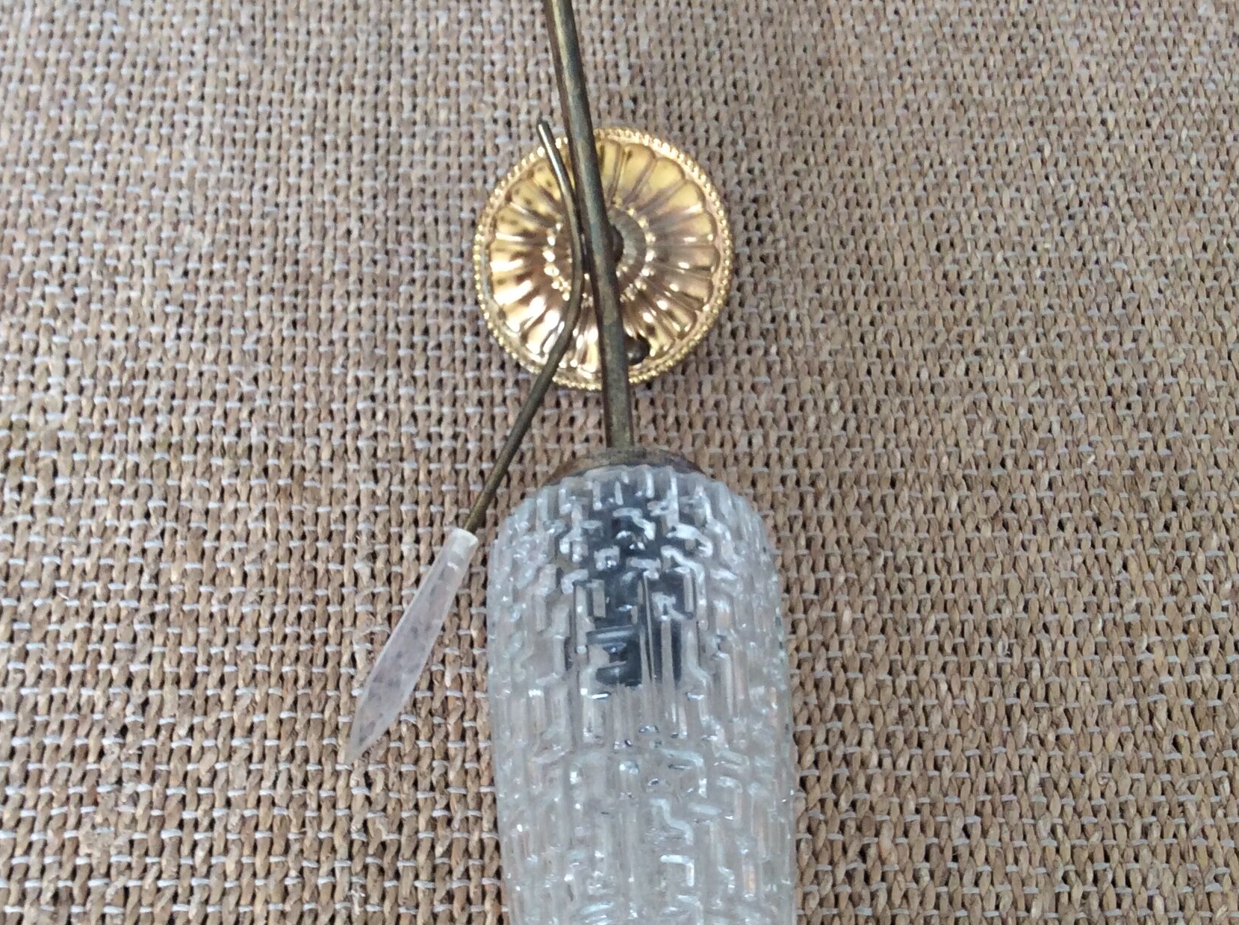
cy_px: 626
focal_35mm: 50
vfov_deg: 28.8
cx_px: 485
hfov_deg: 38.1
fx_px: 1787
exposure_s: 1/25
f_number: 2.4
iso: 64
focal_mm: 3.3
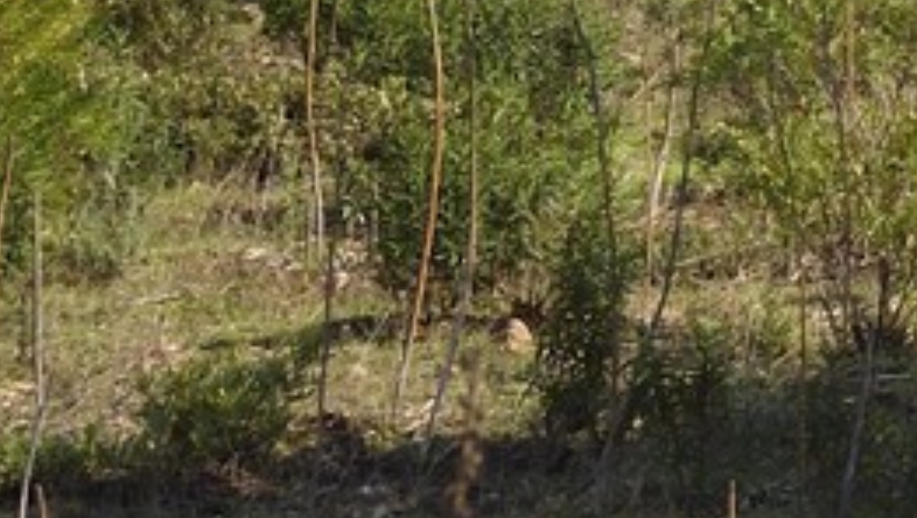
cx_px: 2642
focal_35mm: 281
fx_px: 6840
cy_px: -990
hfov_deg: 7.0
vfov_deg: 4.2
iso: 200
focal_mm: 44
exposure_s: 1/250
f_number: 13
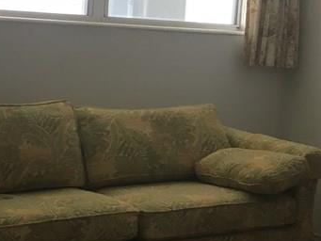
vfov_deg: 17.0
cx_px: 186
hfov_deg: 22.5
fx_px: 807
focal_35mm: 87
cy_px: 88
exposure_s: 1/30
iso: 50
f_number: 2.2
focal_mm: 4.15
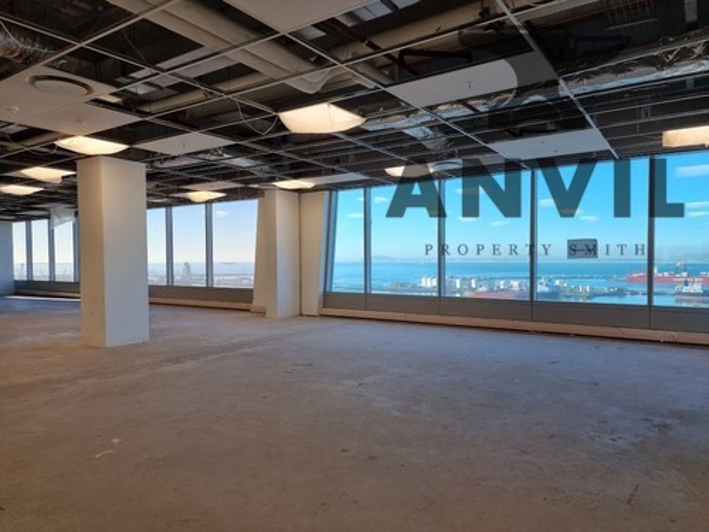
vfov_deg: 56.8
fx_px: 492
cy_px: 266
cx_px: 354
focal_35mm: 24
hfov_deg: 71.6
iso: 50
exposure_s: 1/100
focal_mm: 6.7
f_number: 1.8
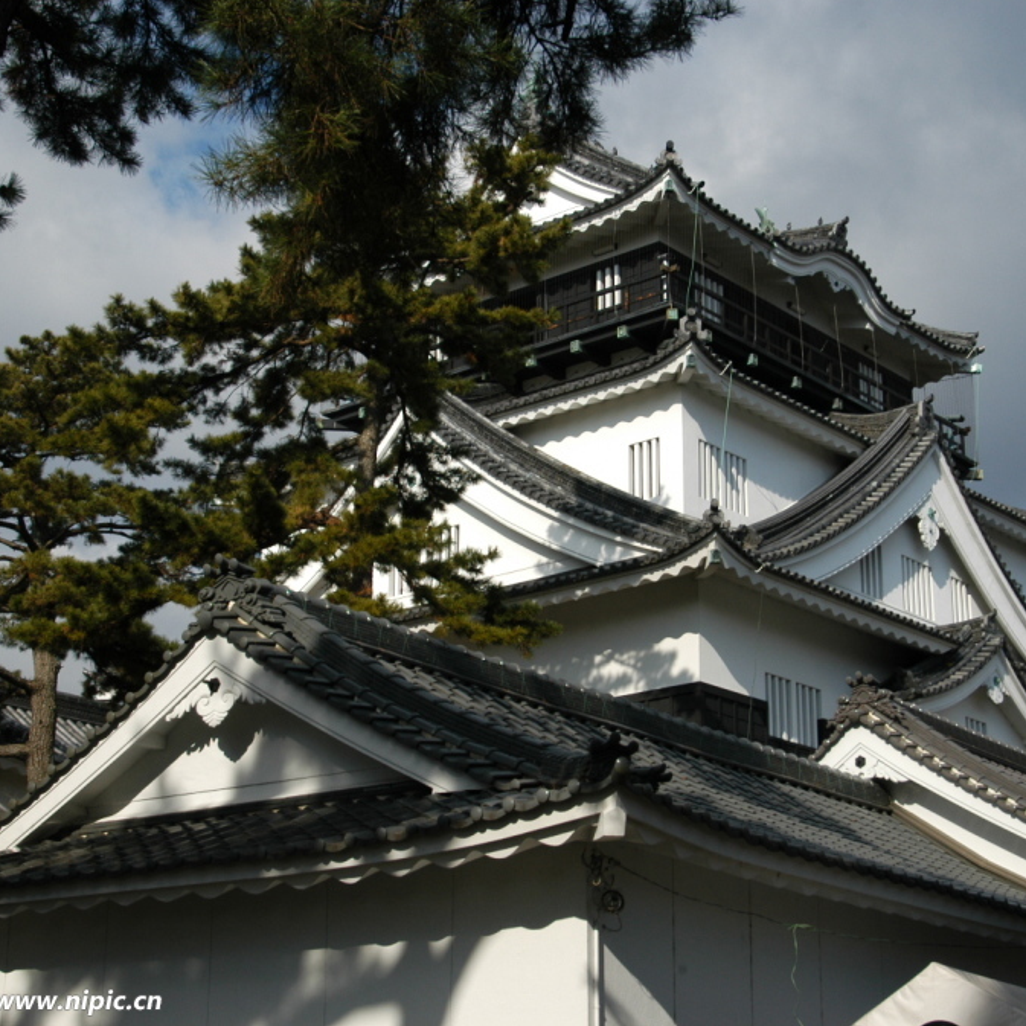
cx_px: 620
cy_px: 508
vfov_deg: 27.7
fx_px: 2079
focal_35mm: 62
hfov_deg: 27.7
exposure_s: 1/400
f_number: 10
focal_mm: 32
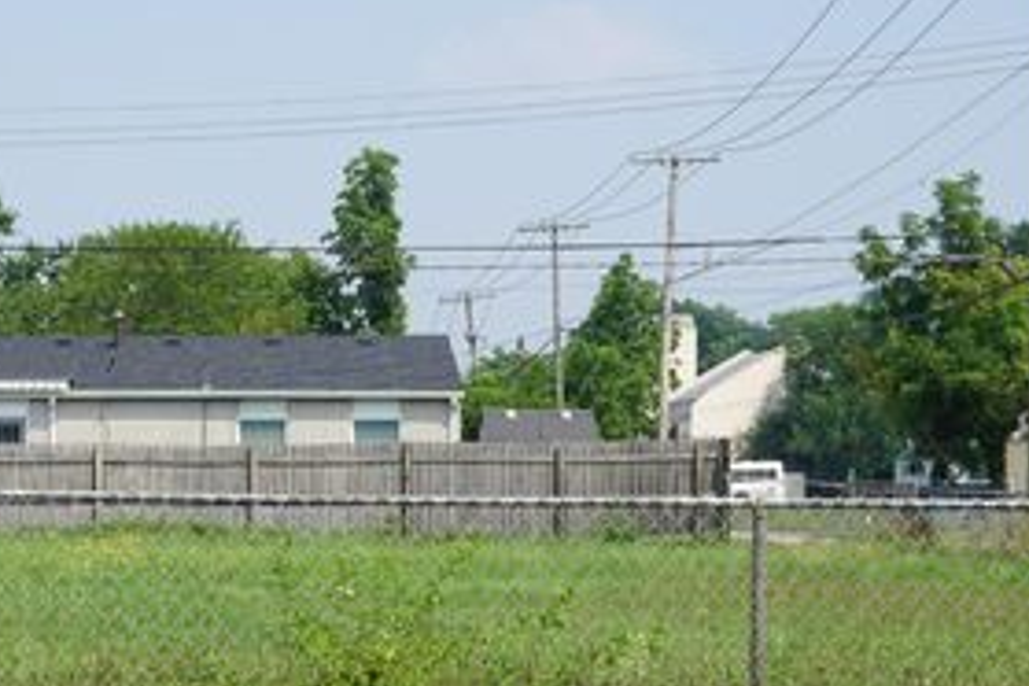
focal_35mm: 102
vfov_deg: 13.3
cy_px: 574
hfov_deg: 19.7
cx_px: 155
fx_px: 2915
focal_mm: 38
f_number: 11
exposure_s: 1/125
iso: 100
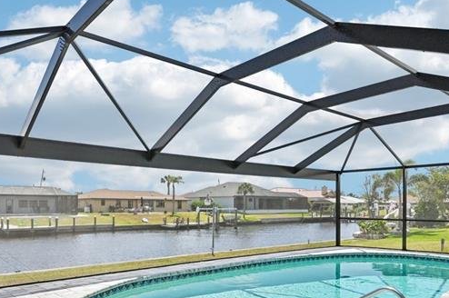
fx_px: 361
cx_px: 235
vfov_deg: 44.0
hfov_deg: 63.7
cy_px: 207
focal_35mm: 29
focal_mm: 14
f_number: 8
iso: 400
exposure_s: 1/1600
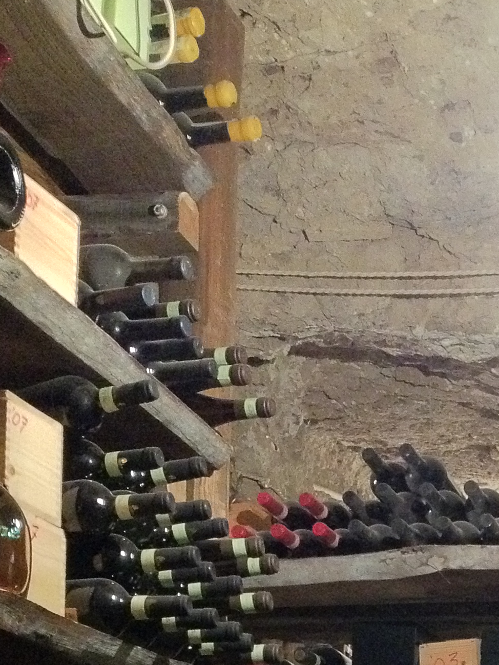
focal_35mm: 88
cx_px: 591
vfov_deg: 20.9
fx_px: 1691
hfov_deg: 16.2
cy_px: 780
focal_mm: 4.28
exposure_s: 1/15
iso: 640
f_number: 2.4
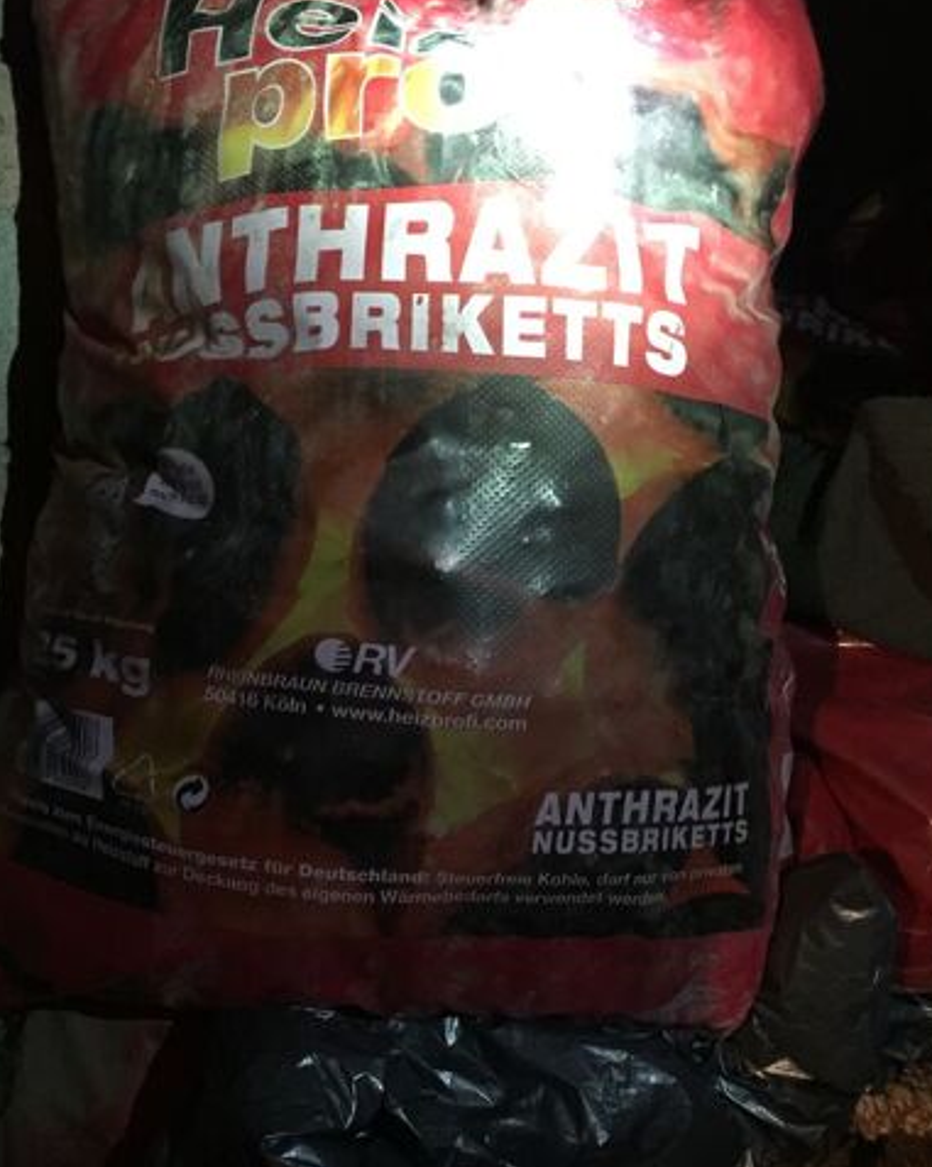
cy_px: 619
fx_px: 1311
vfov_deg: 47.9
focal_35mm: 38
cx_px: 418
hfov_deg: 39.1
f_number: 2.2
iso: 160
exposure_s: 1/8
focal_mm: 4.15
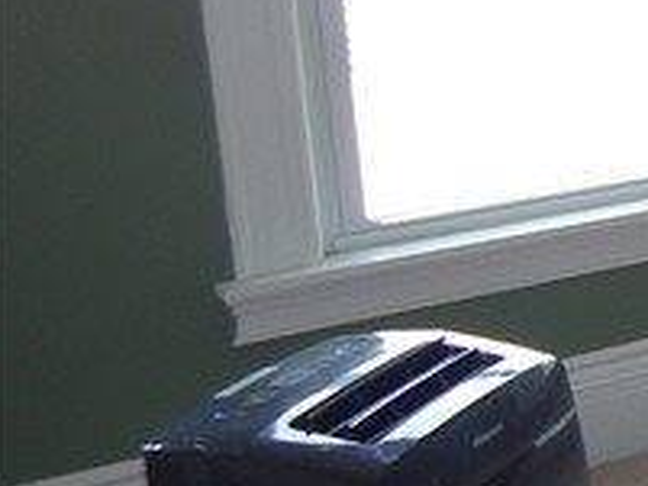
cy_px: 61
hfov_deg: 12.5
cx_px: 1641
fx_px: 2192
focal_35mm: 117
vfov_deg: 12.6
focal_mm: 4
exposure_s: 1/30
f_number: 3
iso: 125
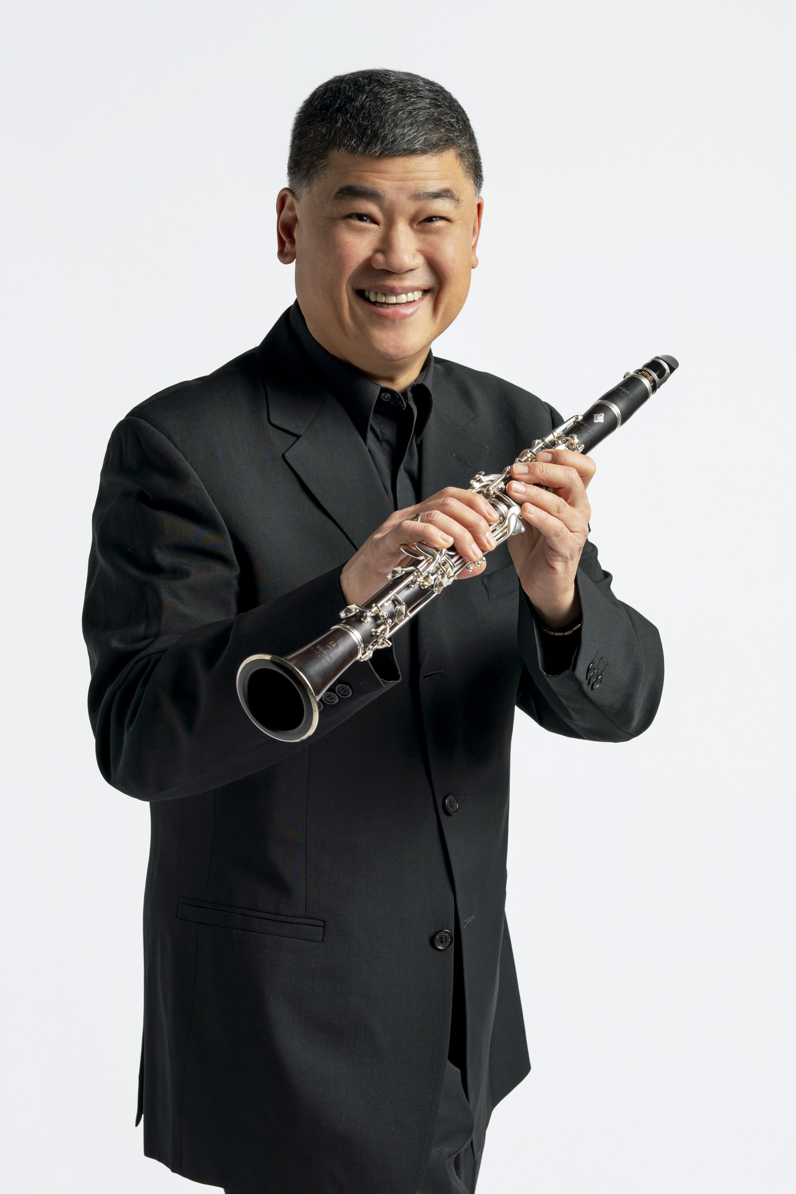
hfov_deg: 12.0
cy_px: 581
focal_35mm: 114
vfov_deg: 17.9
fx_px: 3779
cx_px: 404
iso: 250
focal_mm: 85
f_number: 7.1
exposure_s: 1/125
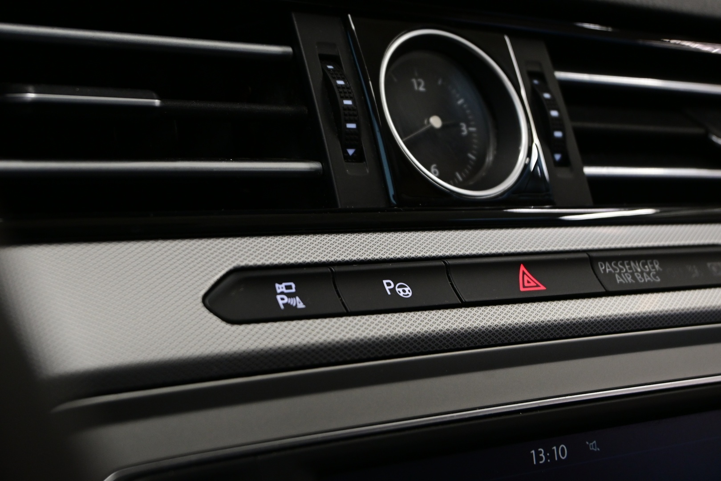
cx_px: 360
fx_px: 1232
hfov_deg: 32.6
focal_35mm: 62
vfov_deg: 22.1
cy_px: 240
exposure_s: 1/60
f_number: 5.6
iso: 1000
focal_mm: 41
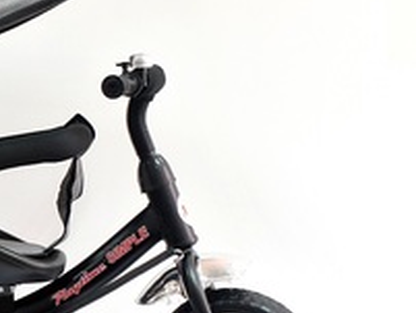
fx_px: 1479
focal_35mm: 123
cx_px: -32
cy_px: 138
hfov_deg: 15.6
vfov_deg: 12.1
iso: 500
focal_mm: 50
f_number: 6.3
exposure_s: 1/10
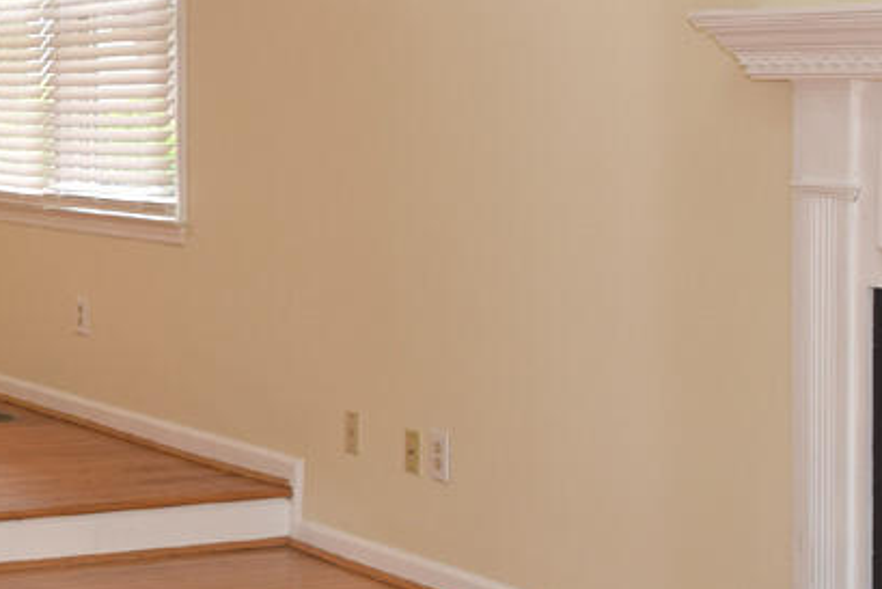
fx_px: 2304
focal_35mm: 94
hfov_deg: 20.3
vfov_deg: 14.4
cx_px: -181
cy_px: 73
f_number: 4.5
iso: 400
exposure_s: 1/80
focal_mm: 20
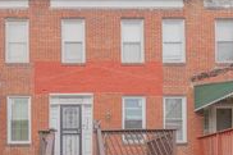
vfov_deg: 27.2
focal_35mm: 45
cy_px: 168
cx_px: 73
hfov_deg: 42.6
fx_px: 293
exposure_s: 1/250
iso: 100
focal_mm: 16.5
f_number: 8
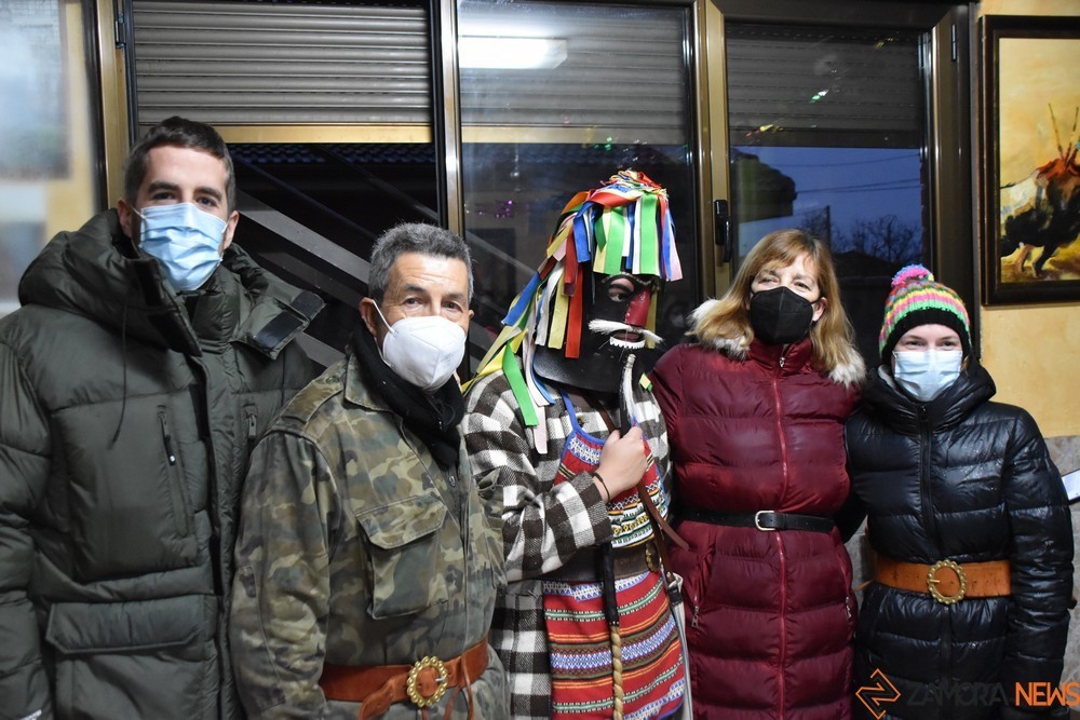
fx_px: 1080
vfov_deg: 36.9
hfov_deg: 53.1
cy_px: 360
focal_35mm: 36
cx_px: 540
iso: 4500
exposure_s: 1/60
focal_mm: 24
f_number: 4
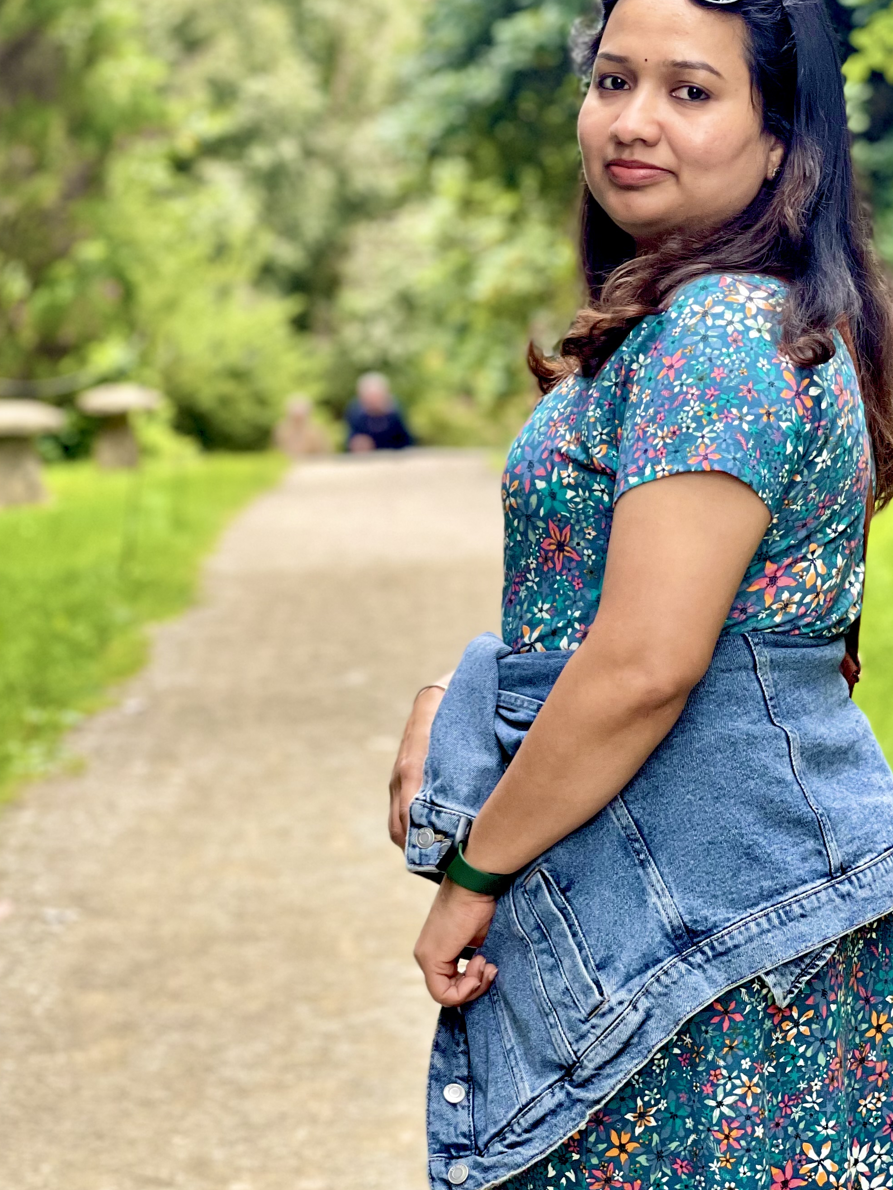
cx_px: 425
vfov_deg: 20.0
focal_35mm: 98
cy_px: 593
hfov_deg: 15.1
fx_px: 3371
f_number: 2.2
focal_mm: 7.5
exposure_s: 1/121
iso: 80
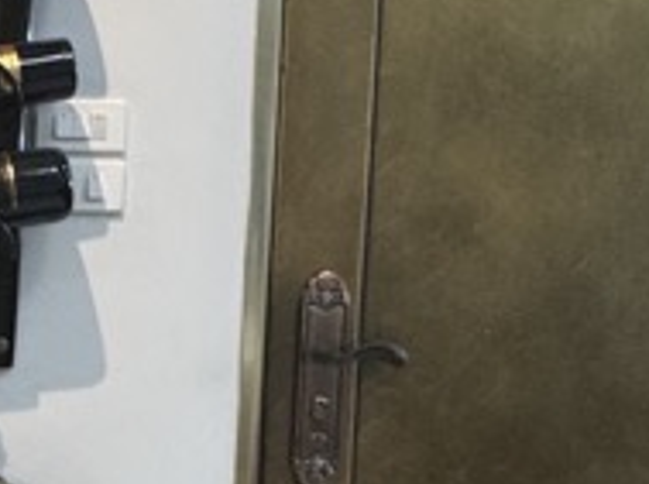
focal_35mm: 76
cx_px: -264
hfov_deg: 22.2
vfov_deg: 19.1
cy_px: 415
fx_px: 1422
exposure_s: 1/100
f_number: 2.2
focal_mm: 2.22
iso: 200
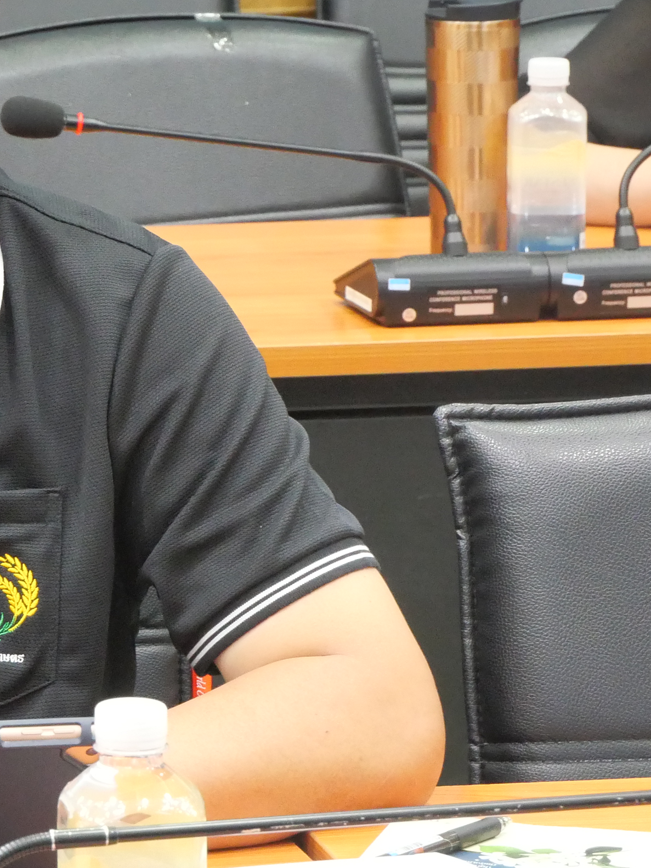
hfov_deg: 6.5
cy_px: 296
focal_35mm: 228
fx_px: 5716
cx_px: -233
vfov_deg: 8.7
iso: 3200
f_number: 8
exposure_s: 1/15
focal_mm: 49
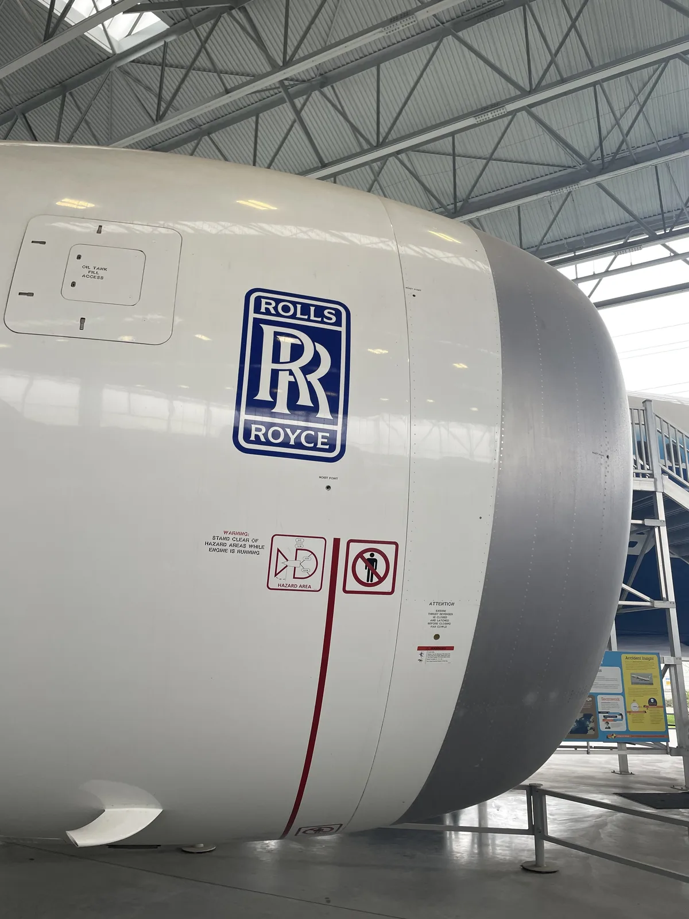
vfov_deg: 67.3
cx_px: 344
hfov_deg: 53.1
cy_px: 460
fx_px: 690
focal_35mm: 26
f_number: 1.6
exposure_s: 1/121
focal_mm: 4.2
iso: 40
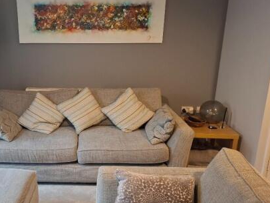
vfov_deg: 43.0
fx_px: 258
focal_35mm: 33
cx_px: 86
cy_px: 101
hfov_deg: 54.0
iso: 320
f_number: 1.8
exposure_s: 1/30
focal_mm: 5.54
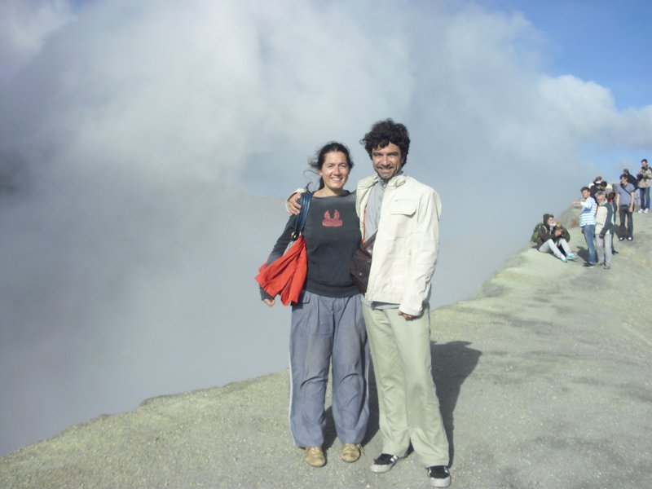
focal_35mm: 38
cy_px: 244
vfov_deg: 37.7
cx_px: 326
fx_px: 716
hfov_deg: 49.0
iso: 100
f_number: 8
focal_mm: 6.2
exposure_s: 1/320
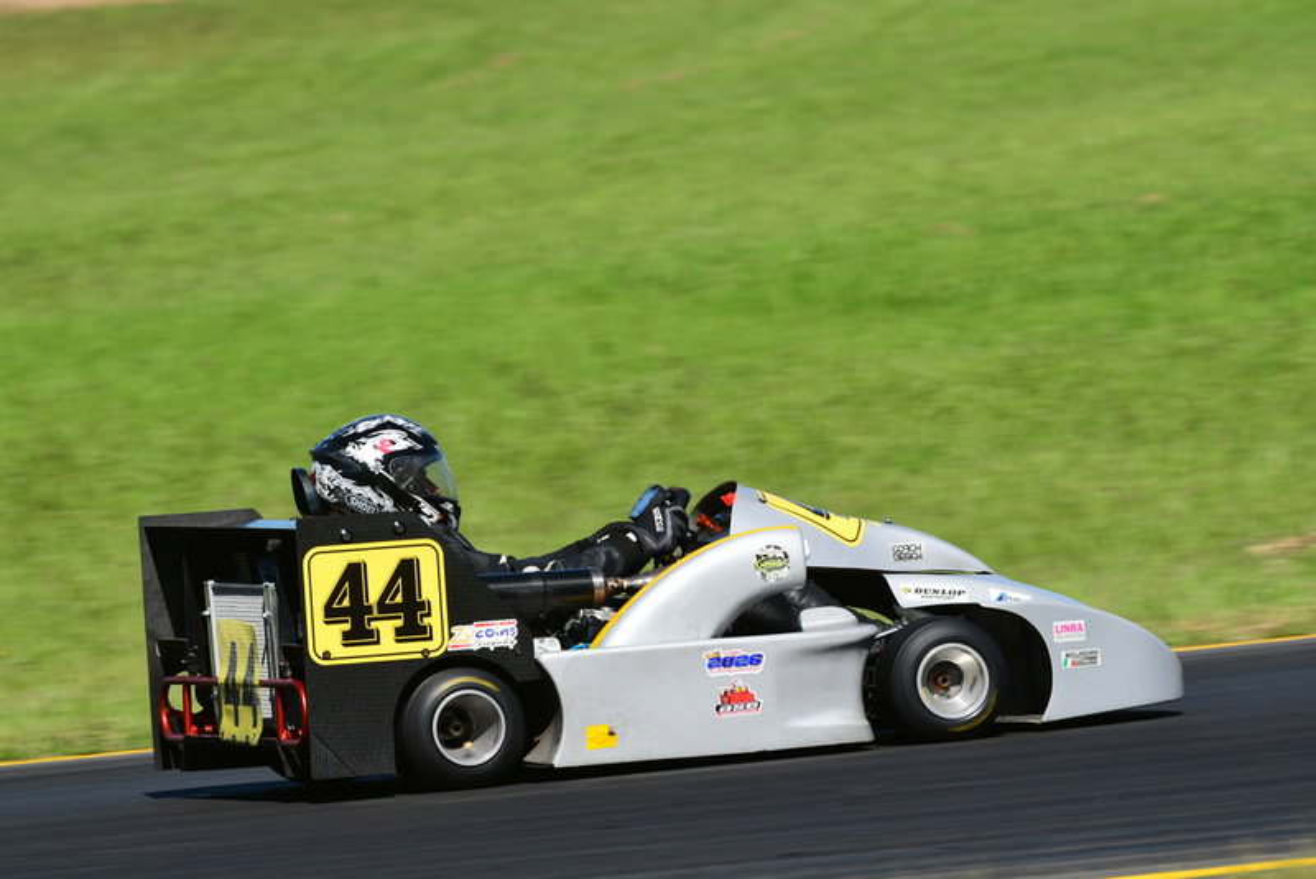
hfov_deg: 4.0
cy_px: 440
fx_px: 18649
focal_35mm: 510
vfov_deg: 2.7
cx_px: 658
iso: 400
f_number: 11
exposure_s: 1/640
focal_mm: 340
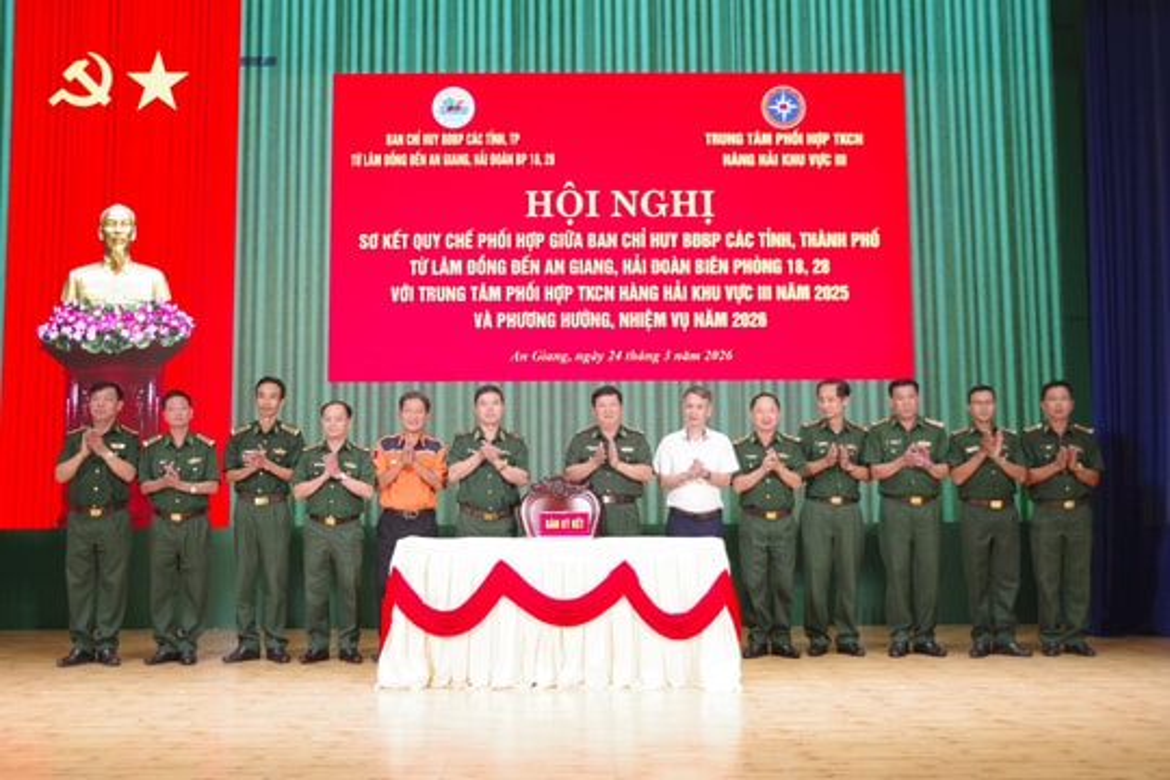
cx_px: 585
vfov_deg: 36.9
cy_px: 390
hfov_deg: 53.1
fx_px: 1170
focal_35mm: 36
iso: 800
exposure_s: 1/100
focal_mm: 24
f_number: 4
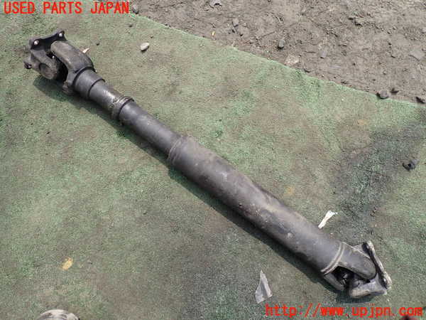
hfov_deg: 69.4
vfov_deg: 54.9
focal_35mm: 25
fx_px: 308
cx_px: 213
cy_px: 160
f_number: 2.8
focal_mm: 4.5
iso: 100
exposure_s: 1/640
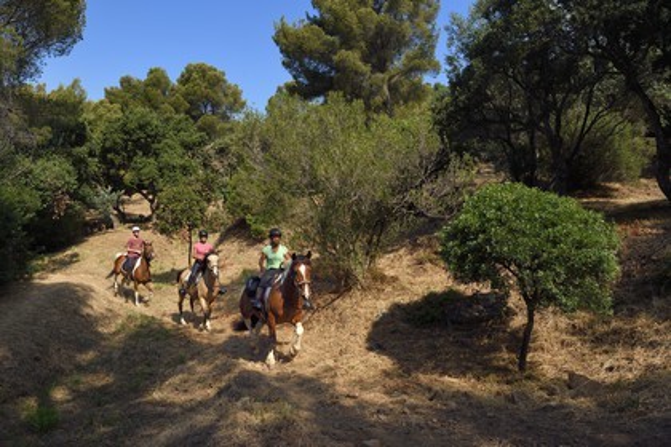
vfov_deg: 53.1
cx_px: 336
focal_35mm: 24
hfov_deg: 73.7
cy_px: 224
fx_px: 447
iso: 400
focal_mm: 24
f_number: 11
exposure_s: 1/500
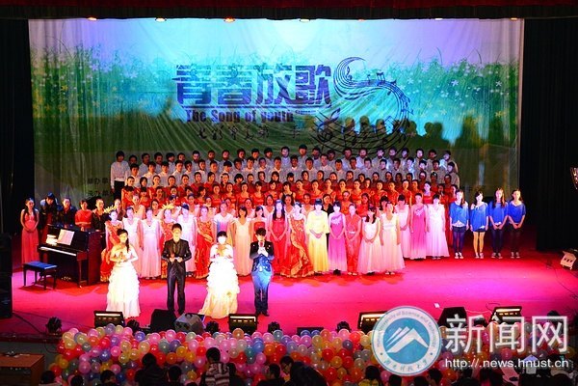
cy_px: 193
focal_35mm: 57
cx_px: 289
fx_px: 915
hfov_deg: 35.1
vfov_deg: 23.8
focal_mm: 38
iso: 1600
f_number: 4.5
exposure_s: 1/100
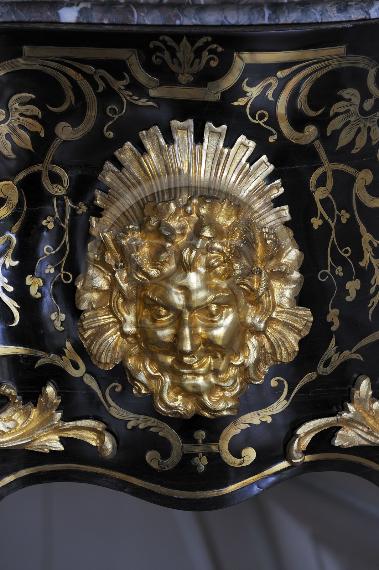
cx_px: 190
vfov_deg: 11.4
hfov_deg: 7.6
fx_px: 2847
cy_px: 285
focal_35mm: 180
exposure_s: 1/8
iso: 200
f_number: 8
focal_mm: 180
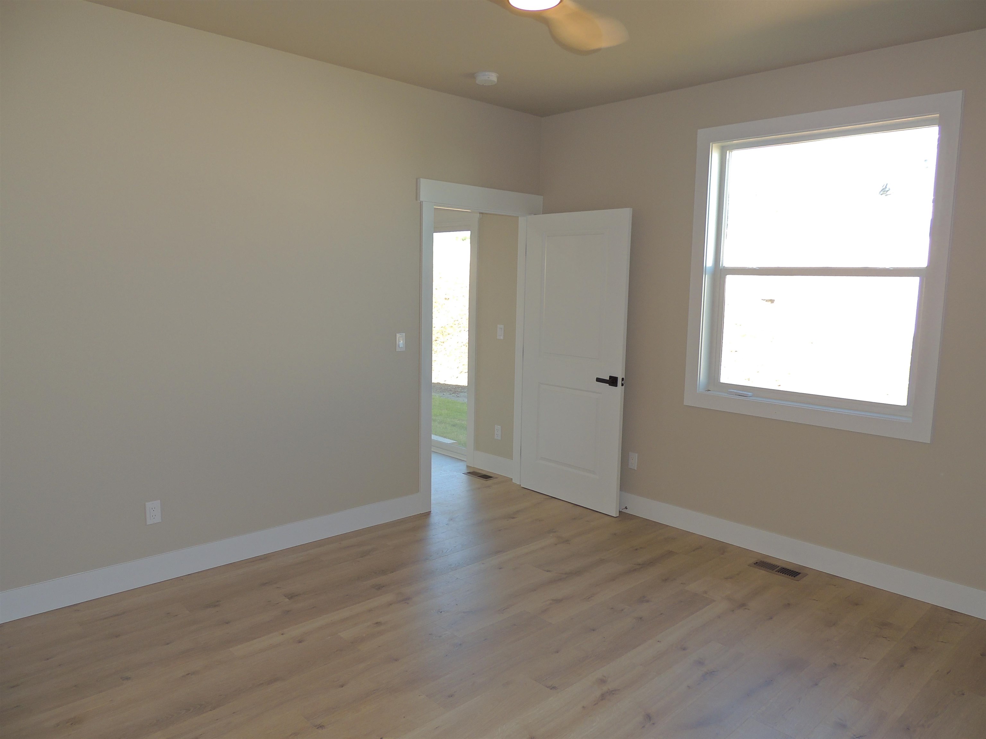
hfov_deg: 71.6
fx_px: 684
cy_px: 370
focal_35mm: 24
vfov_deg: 56.8
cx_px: 493
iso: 100
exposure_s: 1/50
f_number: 3
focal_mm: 4.3
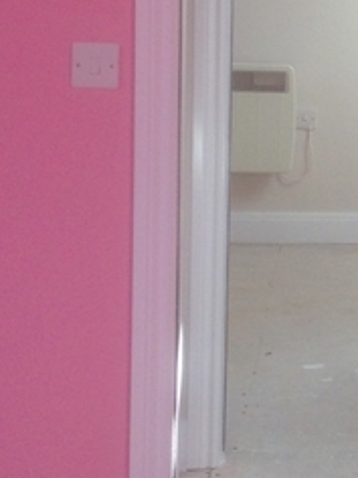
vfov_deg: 17.2
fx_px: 1544
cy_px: 6
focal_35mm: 112
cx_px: 461
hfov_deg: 12.8
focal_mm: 4.12
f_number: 2.4
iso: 50
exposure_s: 1/120
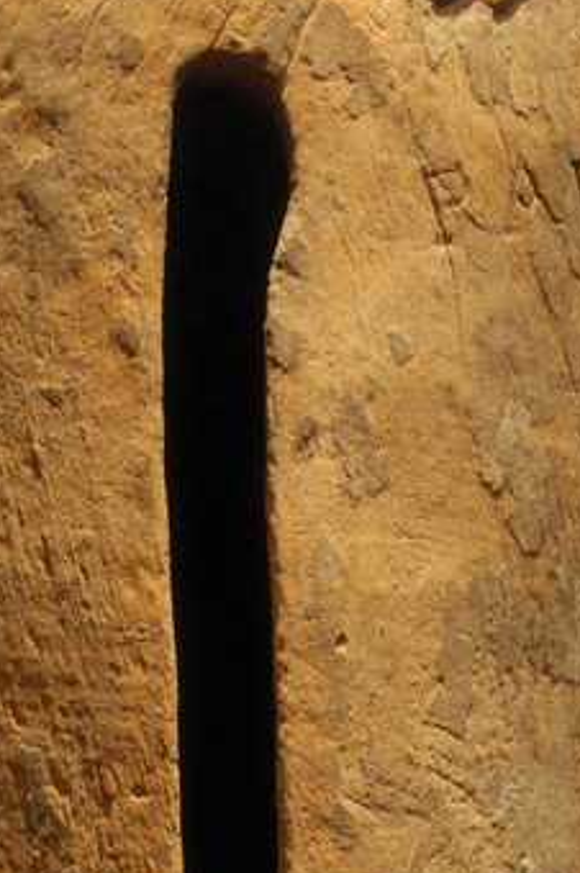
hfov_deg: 4.0
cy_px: -1022
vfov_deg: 5.9
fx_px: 8209
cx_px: -300
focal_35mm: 339
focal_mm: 48
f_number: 10
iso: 100
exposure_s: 3
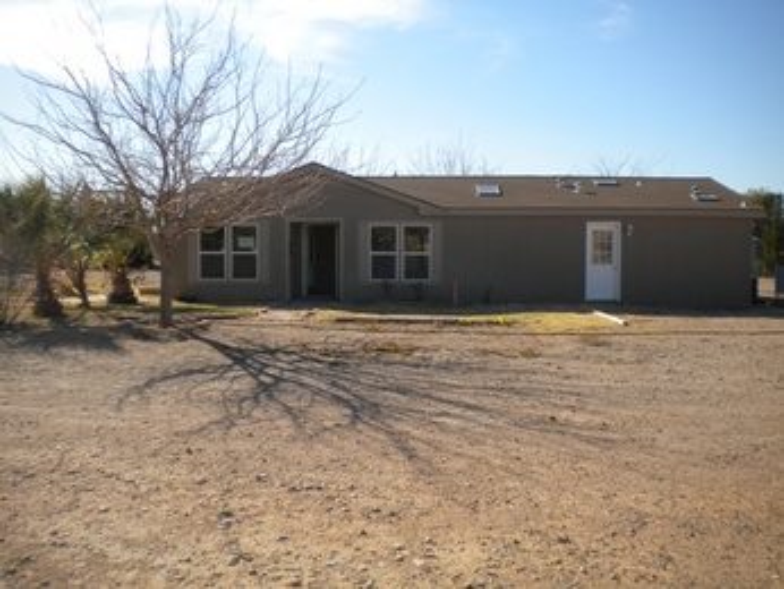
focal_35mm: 35
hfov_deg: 52.6
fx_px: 793
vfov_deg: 40.7
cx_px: 392
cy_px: 294
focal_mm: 6.3
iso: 80
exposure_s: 1/686
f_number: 4.6
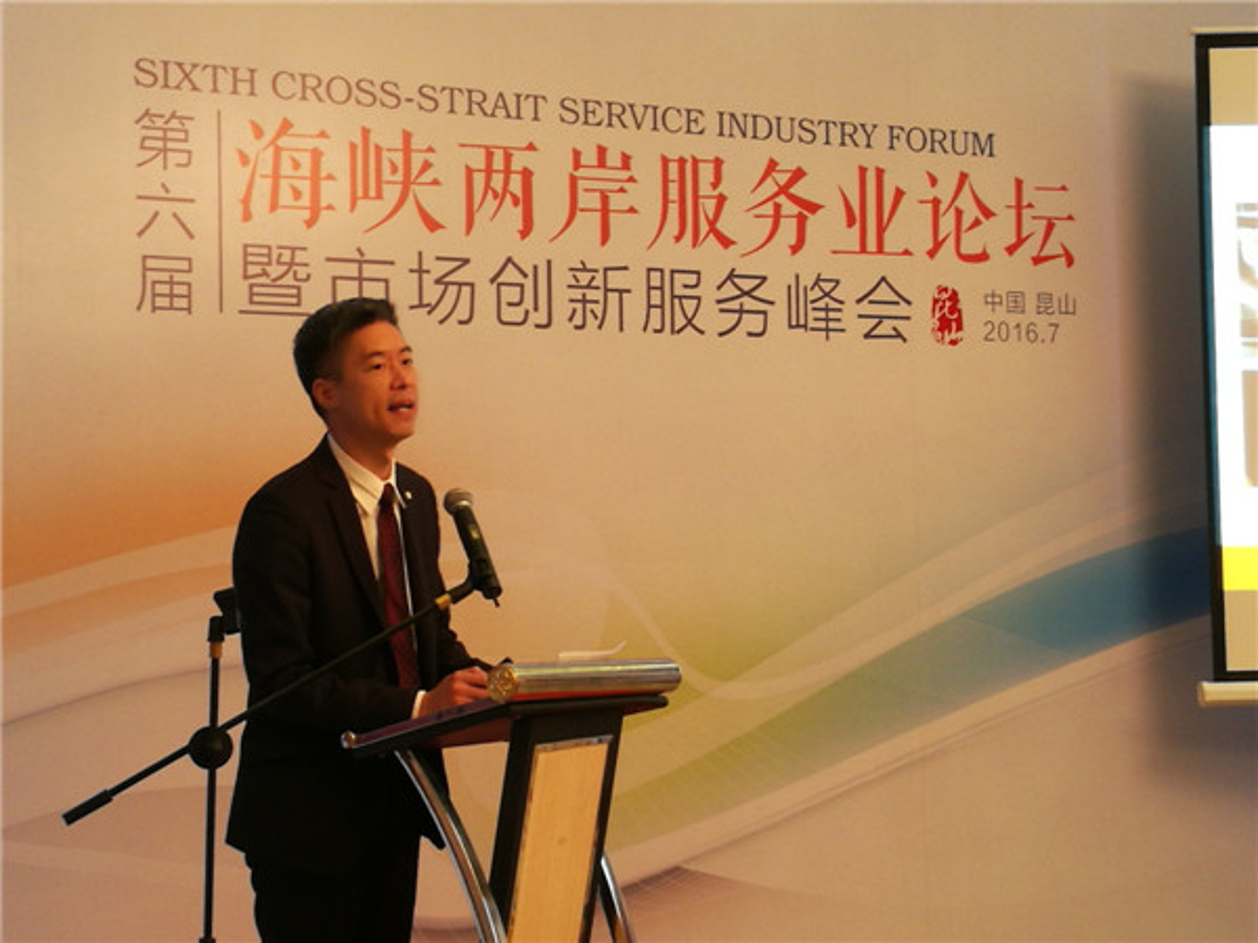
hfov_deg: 65.3
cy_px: 472
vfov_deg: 51.4
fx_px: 981
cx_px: 629
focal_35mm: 27
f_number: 2.2
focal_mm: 4.5
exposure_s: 1/24
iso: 400
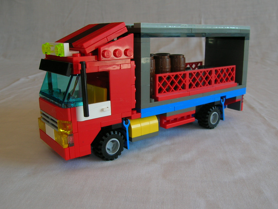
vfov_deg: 40.7
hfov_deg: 52.6
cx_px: 138
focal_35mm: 35
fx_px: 281
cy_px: 104
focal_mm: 5.7
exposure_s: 1/30
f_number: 4.9
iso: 50
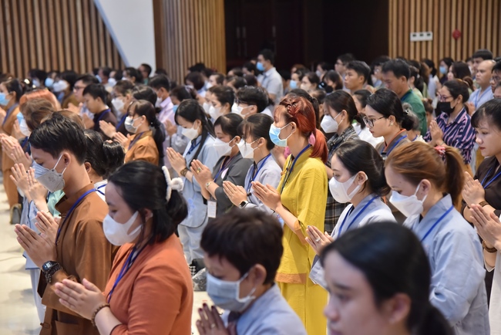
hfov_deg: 23.9
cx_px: 250
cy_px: 168
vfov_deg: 16.1
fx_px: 1183
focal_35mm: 85
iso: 2000
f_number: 4.5
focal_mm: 85
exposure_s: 1/160
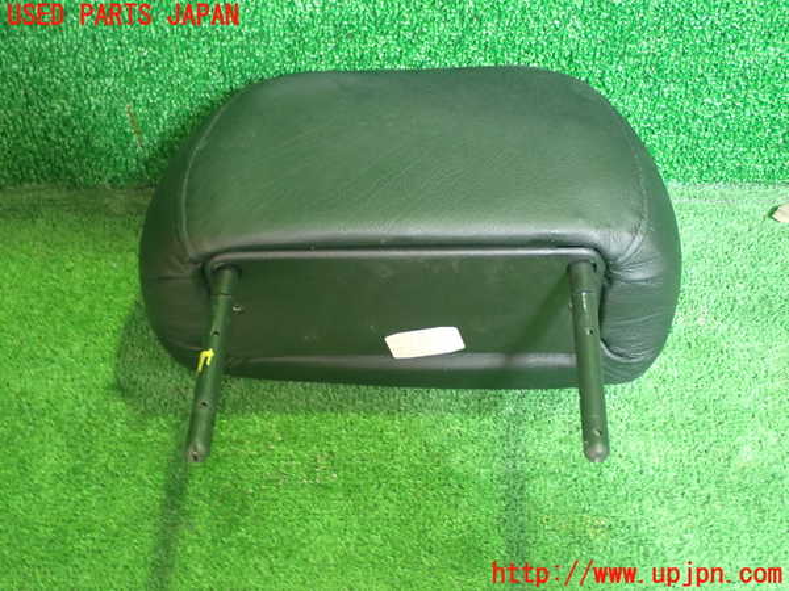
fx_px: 1231
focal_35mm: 54
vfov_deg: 27.0
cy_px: 296
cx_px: 394
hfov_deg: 35.5
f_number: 3.3
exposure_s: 1/15
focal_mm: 9.65
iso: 800
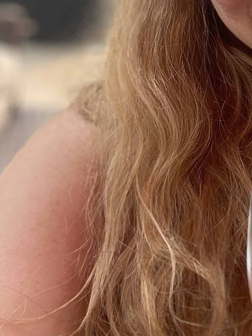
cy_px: -18
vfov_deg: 27.3
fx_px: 641
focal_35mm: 66
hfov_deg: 21.3
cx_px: 268
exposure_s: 1/206
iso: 25
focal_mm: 2.7
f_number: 2.2
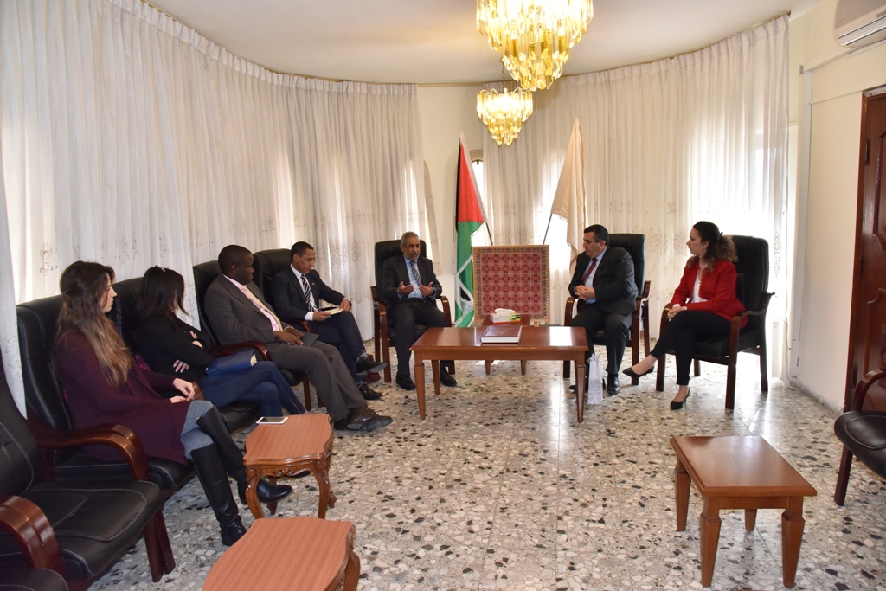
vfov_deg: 53.1
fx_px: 591
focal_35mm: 24
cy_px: 296
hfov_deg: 73.7
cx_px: 443
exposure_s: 1/250
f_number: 8
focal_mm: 24
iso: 2500
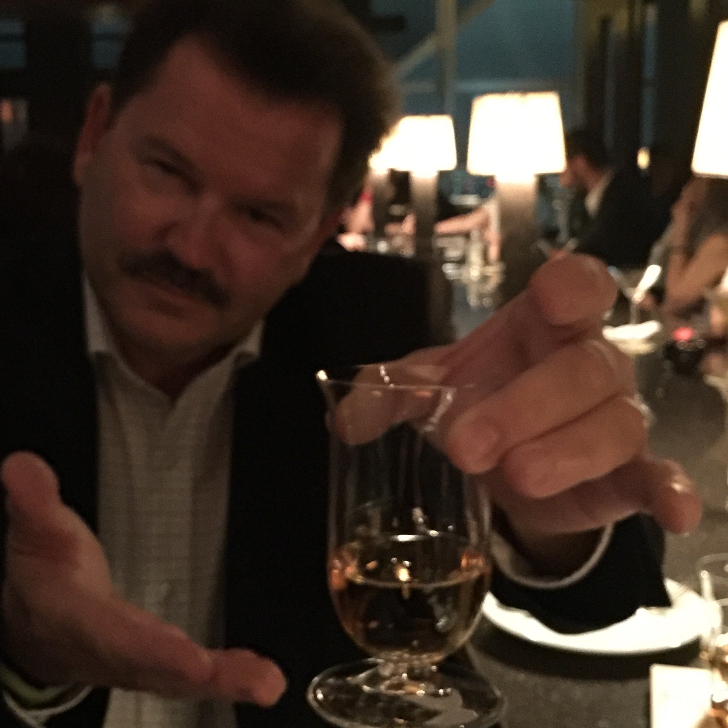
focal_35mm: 47
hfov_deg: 36.0
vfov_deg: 36.0
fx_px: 1118
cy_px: 337
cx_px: 313
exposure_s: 1/4
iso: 500
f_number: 2.2
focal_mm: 4.15
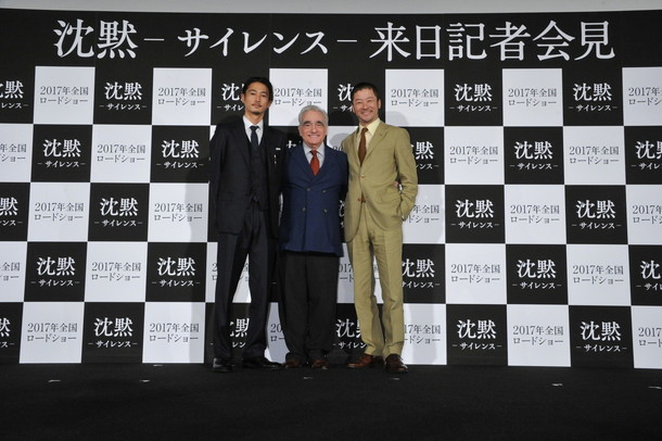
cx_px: 331
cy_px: 220
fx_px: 772
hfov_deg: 46.4
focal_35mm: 42
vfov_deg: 31.9
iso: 6400
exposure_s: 1/200
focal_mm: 42
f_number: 10
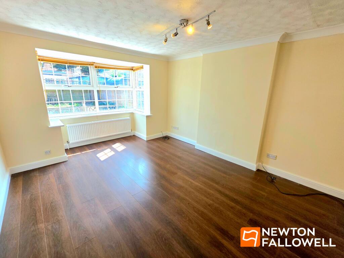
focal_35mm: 13
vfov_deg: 89.9
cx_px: 172
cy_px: 129
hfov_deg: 106.2
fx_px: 129
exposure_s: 1/112
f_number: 1.9
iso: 40
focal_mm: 2.2
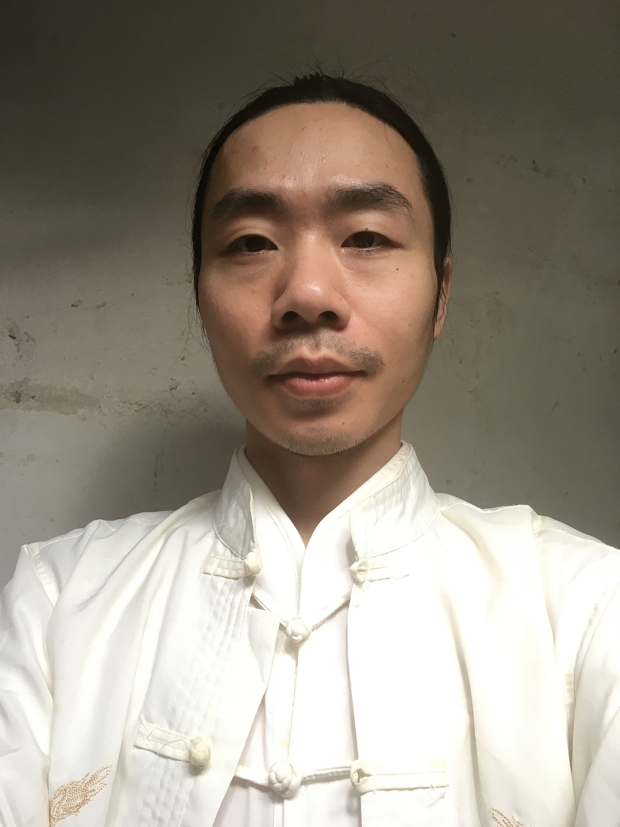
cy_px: 414
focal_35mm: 29
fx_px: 693
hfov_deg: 48.2
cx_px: 310
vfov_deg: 61.7
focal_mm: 4.15
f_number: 2.2
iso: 32
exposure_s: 1/33
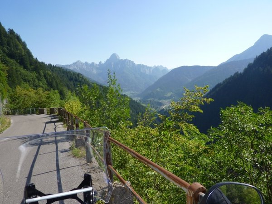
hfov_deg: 69.4
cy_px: 102
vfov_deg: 54.9
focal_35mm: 25
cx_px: 136
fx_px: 196
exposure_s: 1/400
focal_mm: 4.1
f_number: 4.5
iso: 100
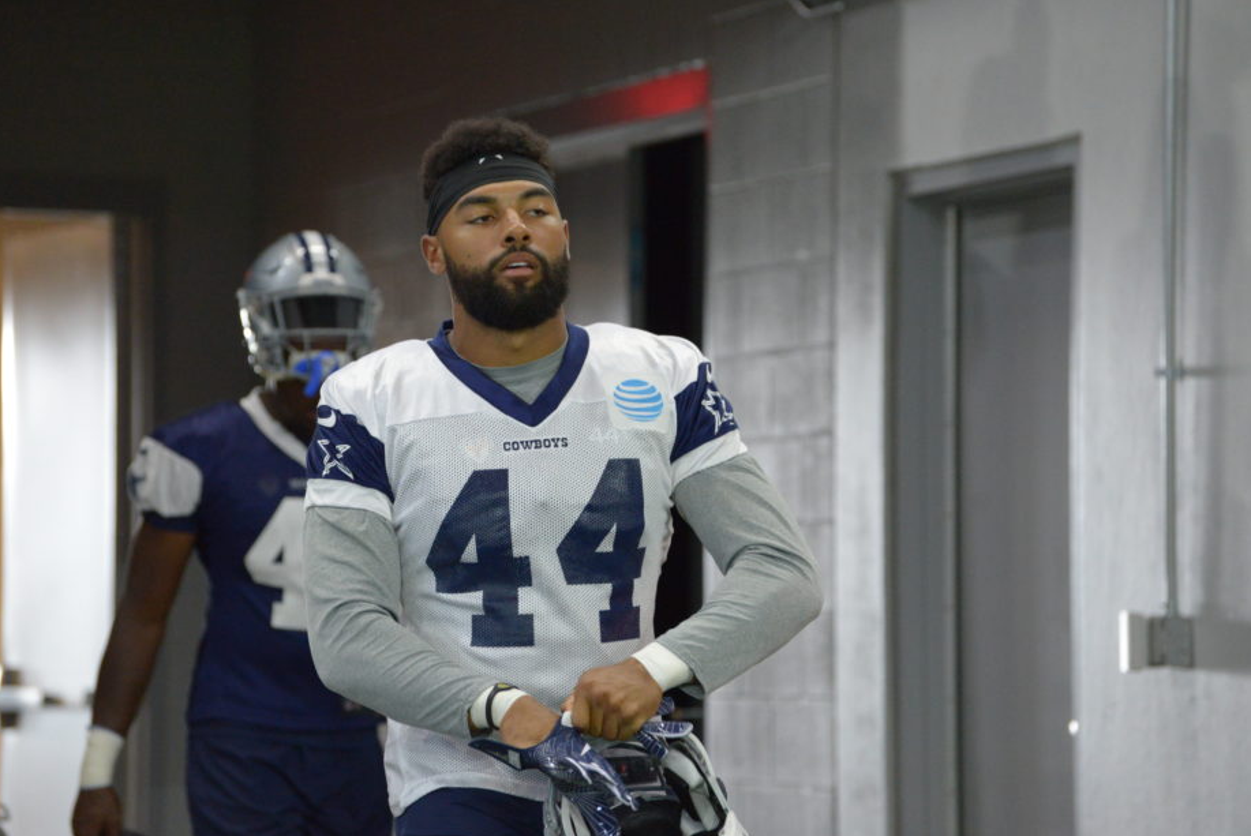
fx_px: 6016
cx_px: 603
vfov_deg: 8.0
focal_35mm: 173
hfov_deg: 11.9
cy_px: 421
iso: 4500
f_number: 4.8
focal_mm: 155
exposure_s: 1/160
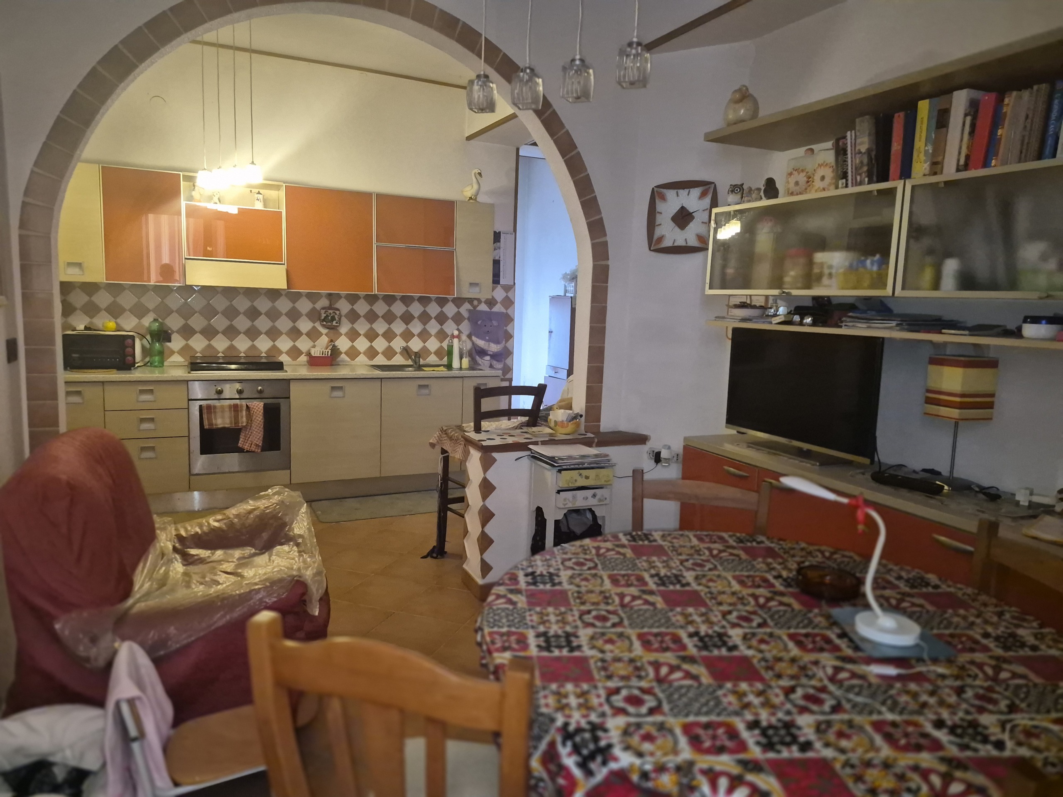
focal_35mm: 23
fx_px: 706
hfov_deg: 73.9
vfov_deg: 58.9
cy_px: 398
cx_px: 532
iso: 1000
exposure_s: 1/100
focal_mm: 5.4
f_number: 1.8
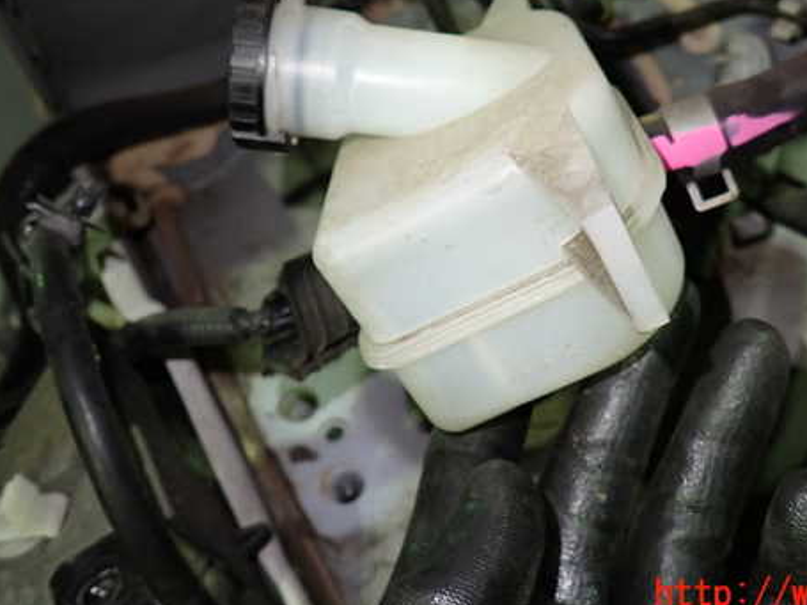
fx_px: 769
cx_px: 523
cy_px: 218
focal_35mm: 33
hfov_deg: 54.5
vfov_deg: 42.5
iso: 200
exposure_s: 1/30
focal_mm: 4.5
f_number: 2
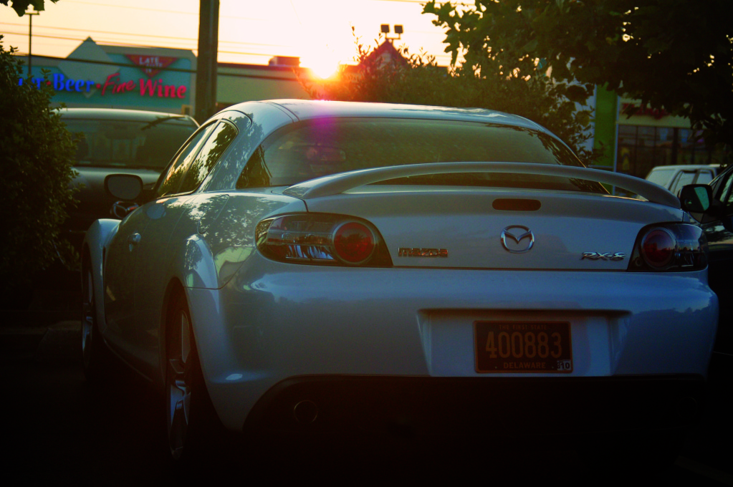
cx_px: 366
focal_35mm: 75
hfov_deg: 27.0
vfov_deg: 18.1
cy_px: 244
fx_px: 1526
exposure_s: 1/320
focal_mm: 50
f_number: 4.5
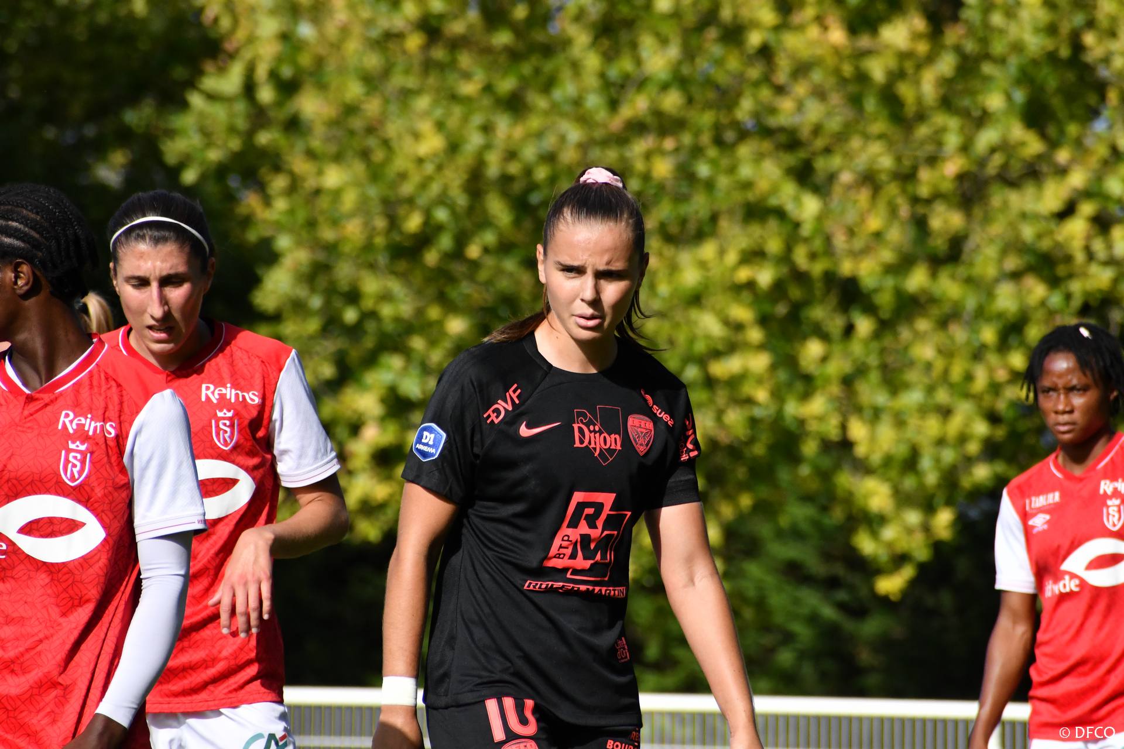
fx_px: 14049
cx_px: 562
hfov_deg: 4.6
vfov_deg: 3.1
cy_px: 374
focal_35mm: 450
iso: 1600
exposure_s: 1/6400
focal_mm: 300
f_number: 10
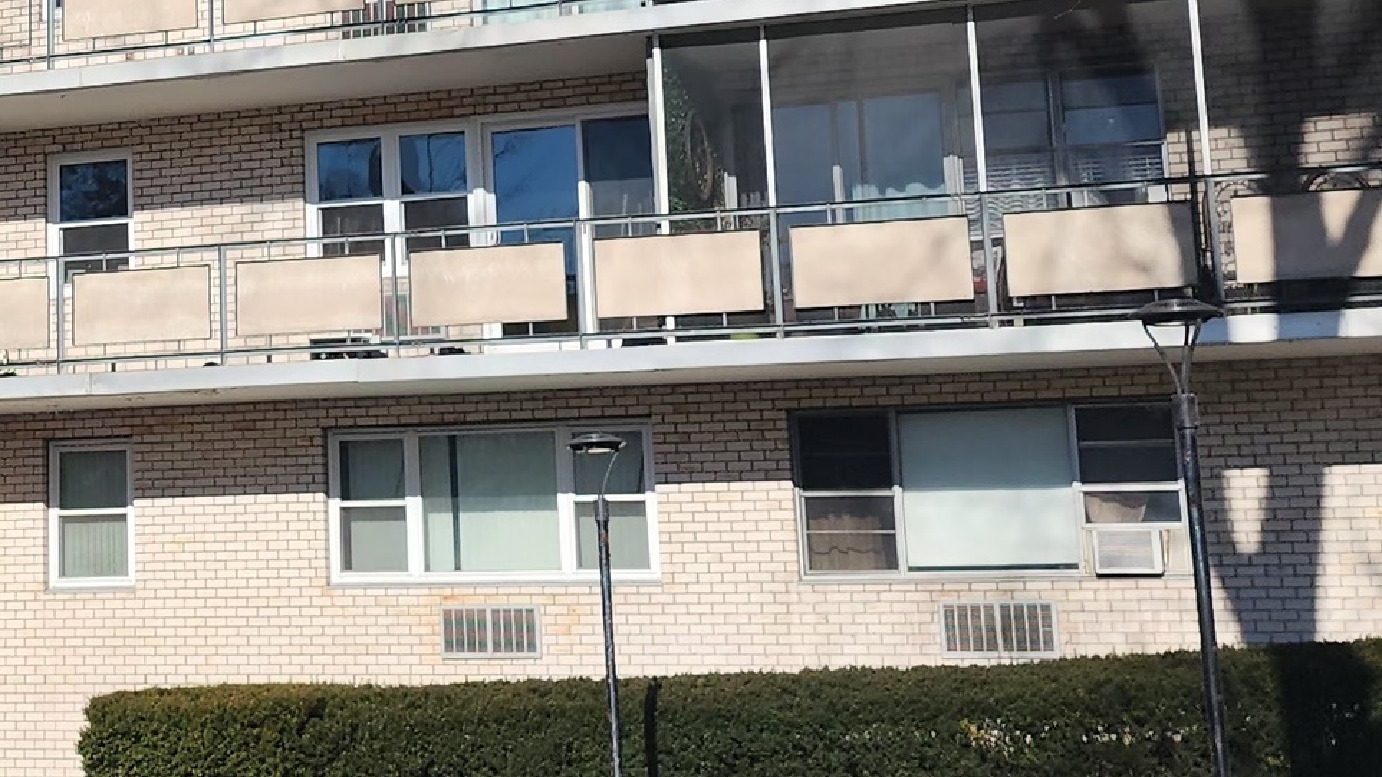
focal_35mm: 80
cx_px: 39
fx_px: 2931
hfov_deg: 25.4
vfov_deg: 14.9
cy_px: 63
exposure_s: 1/1314
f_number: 1.8
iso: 12
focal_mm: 6.4
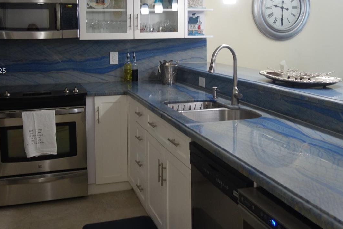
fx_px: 400
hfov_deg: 46.4
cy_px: 72
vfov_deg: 31.6
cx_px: 160
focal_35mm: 42
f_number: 1.8
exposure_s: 1/80
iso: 320
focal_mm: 10.4
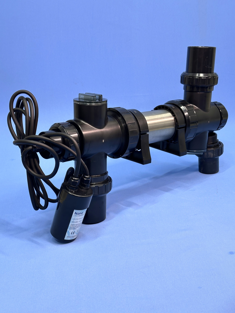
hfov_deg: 30.3
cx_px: 118
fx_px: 434
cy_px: 156
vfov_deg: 39.7
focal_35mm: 48
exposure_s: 1/100
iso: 80
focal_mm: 6.86
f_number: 1.78
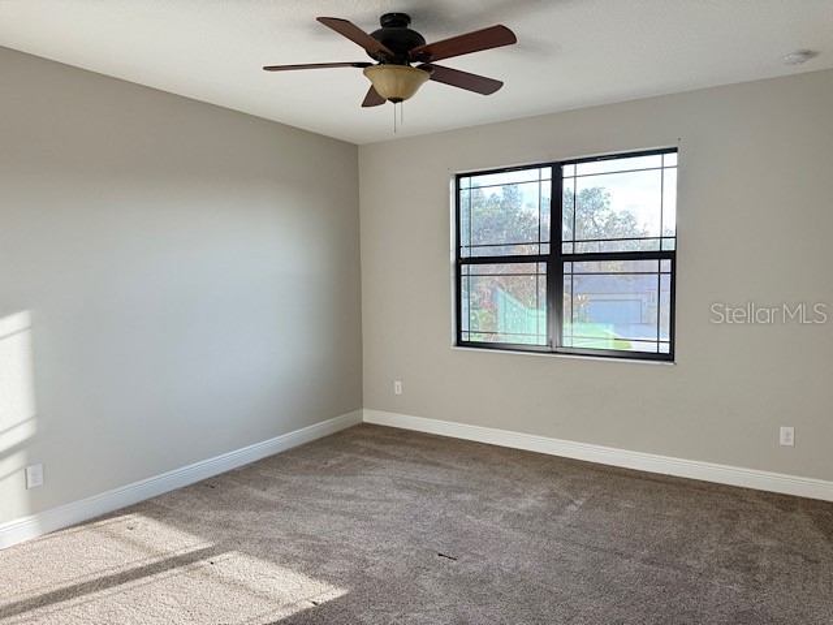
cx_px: 416
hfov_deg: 71.6
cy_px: 312
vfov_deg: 56.8
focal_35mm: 24
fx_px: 578
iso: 80
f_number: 1.78
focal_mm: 6.76
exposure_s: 1/183
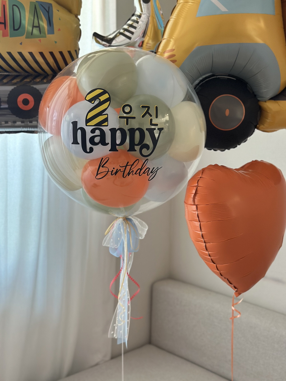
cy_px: 190
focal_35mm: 48
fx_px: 529
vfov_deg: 39.7
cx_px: 143
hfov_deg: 30.3
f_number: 1.78
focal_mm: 6.86
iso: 400
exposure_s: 1/41
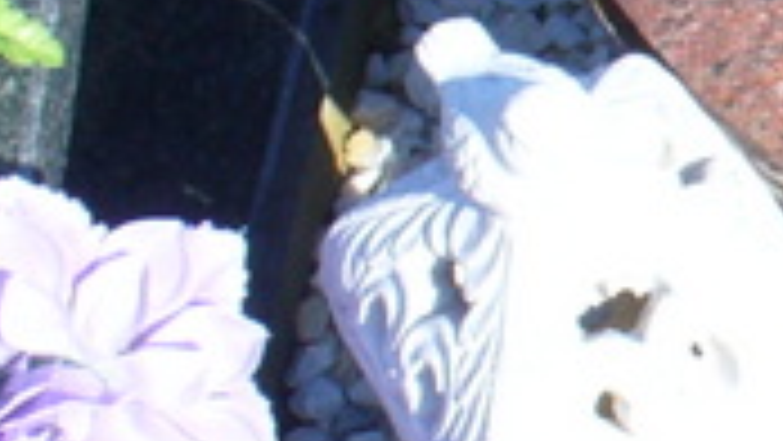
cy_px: 126
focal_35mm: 185
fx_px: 3842
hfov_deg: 10.6
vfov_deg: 6.6
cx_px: 1584
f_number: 5.6
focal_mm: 6.1
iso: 80
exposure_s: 1/160
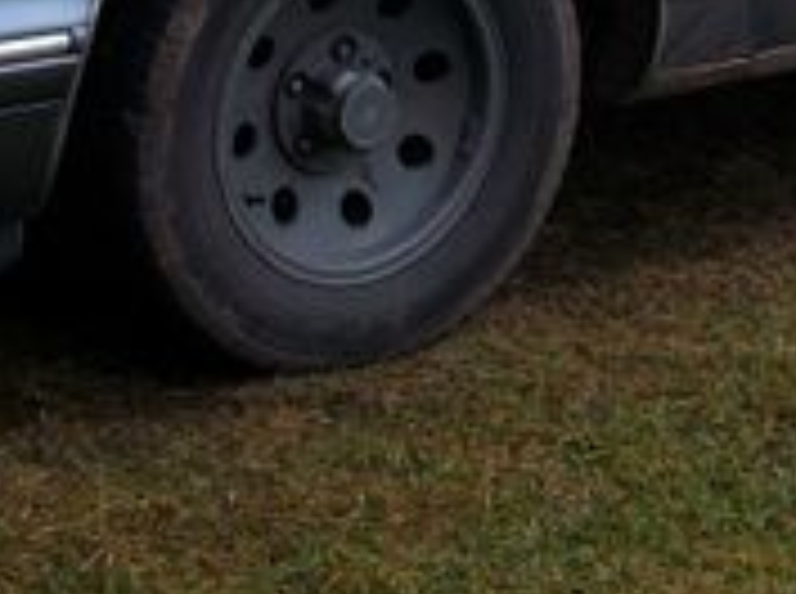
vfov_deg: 12.3
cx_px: 562
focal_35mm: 116
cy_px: -225
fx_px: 2662
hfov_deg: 16.9
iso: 80
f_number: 2.9
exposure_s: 1/106
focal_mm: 5.7
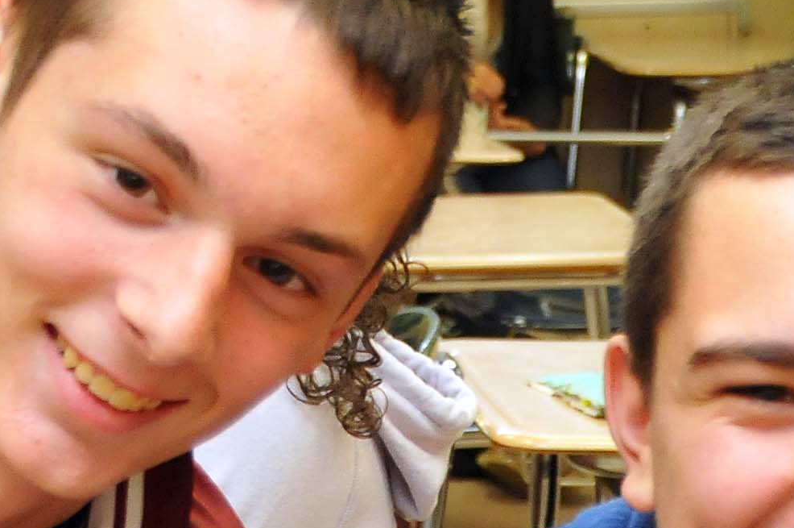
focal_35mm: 176
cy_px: 792
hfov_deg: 11.5
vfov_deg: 7.6
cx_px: 926
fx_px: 3881
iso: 1000
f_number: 4
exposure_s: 1/60
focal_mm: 27
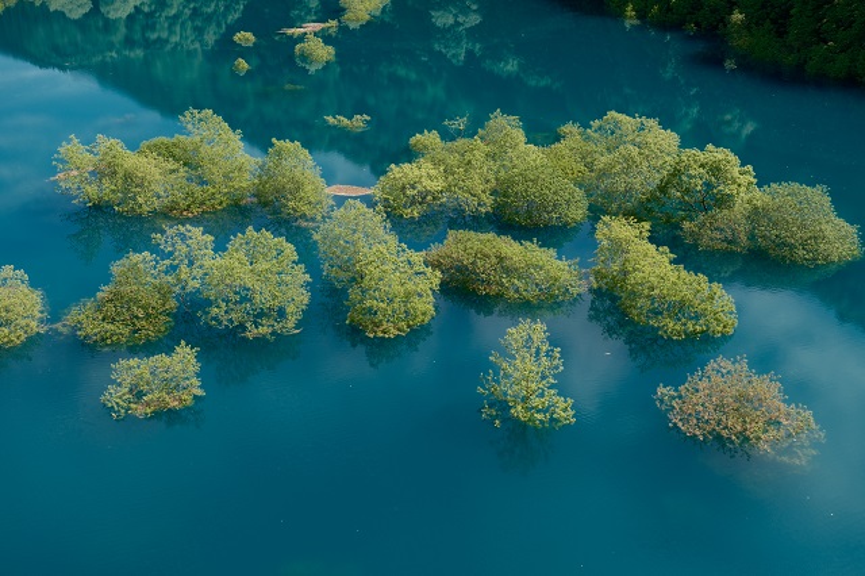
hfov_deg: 53.2
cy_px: 288
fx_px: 865
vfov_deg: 36.8
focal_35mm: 36
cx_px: 432
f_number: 4
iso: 125
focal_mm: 24.2
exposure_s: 1/500
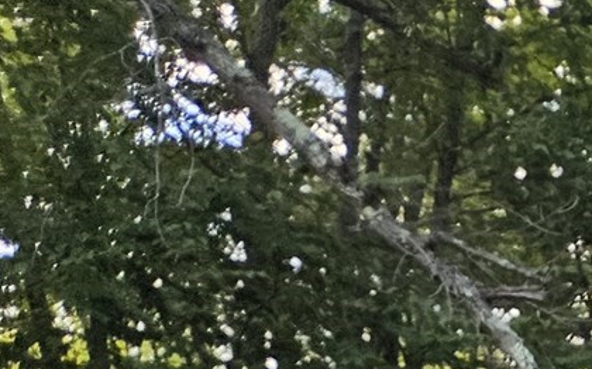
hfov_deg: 13.2
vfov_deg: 9.2
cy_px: 1048
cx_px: 1407
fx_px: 1919
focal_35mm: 119
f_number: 1.8
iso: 160
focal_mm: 5.4
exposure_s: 1/359
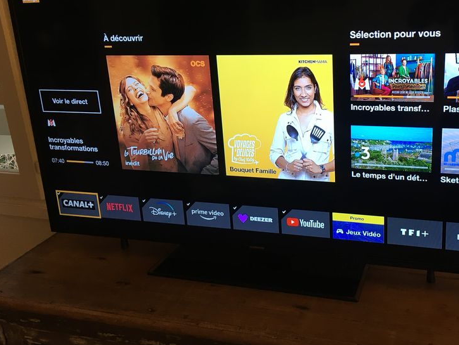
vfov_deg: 35.9
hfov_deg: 46.3
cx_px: 294
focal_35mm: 40
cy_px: 146
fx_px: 530
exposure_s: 1/33
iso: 100
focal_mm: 4.15
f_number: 2.2
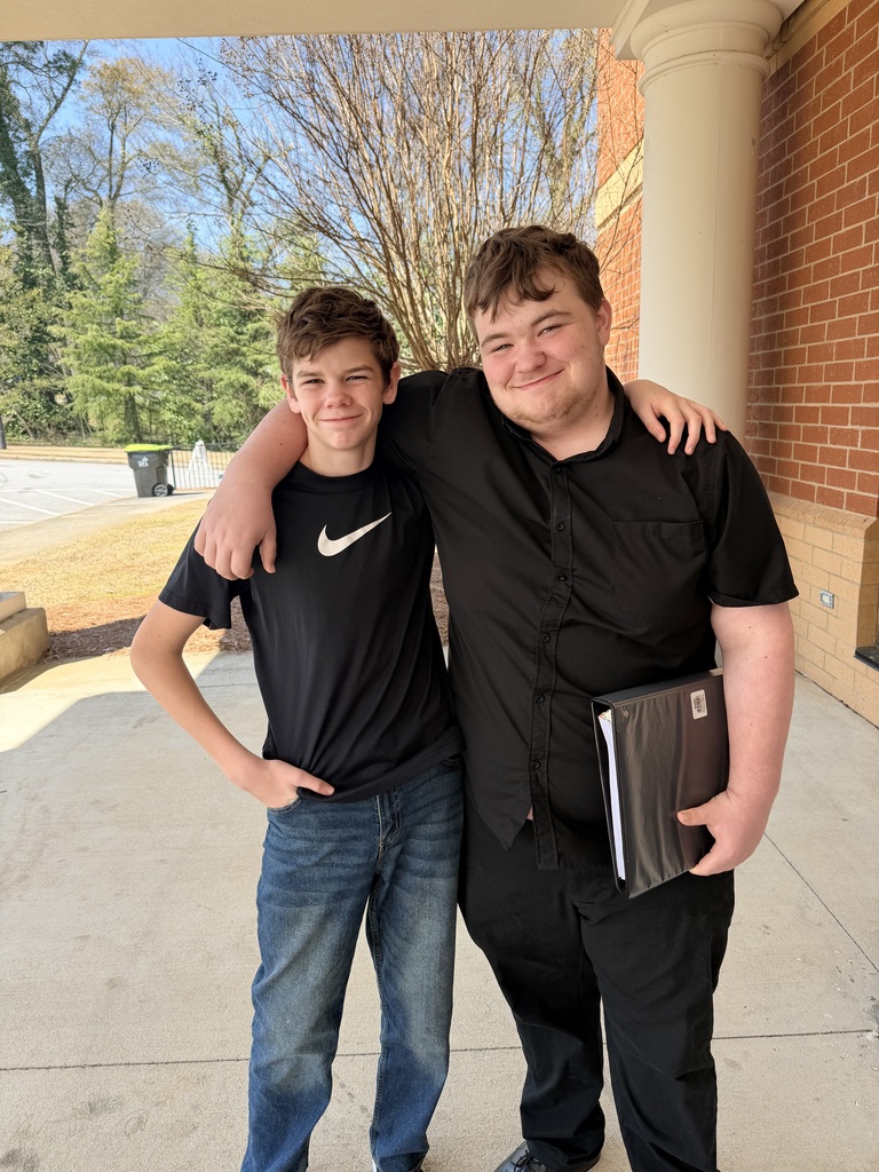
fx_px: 813
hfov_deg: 56.8
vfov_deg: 71.6
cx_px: 440
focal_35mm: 24
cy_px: 586
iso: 100
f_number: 1.78
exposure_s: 1/805
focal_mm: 6.76
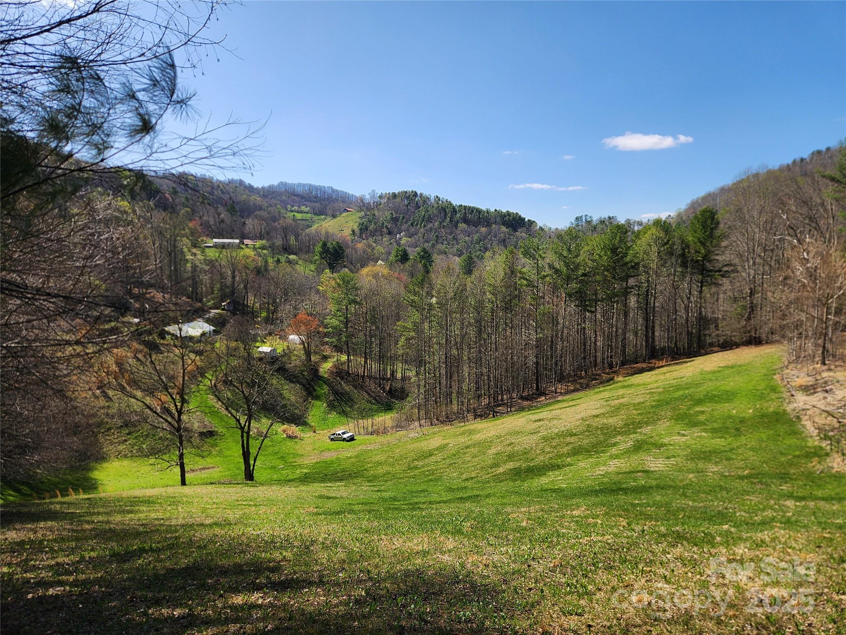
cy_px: 318
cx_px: 423
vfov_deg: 58.9
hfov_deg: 73.9
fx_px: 562
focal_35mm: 23
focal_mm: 5.4
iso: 20
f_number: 1.8
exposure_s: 1/1304
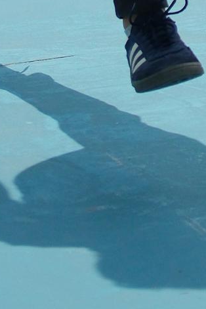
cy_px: -593
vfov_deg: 5.9
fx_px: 2781
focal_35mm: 324
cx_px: 390
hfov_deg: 4.2
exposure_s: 1/8000
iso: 500
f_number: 2
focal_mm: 35
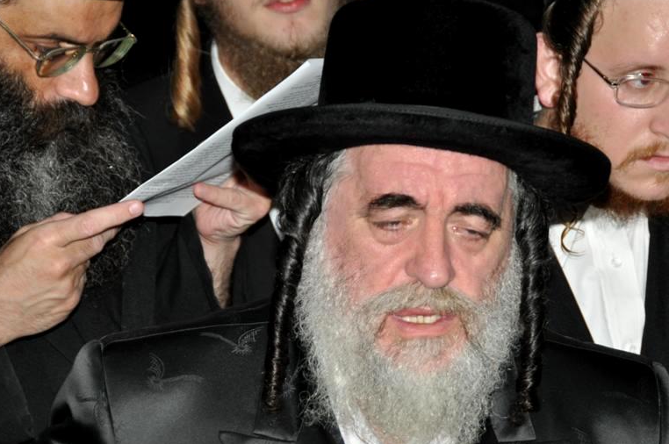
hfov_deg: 7.9
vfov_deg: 5.2
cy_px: 220
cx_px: 430
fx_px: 4863
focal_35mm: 262
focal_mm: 130
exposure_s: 1/60
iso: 800
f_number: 5.6
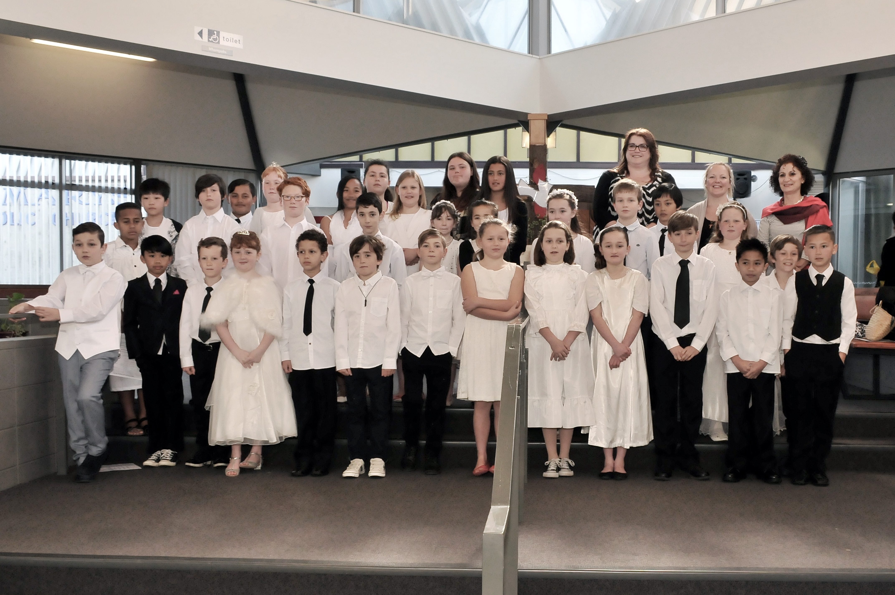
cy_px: 298
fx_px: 745
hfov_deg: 62.0
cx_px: 448
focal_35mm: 30
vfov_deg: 43.5
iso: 800
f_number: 8
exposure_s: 1/100
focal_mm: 20
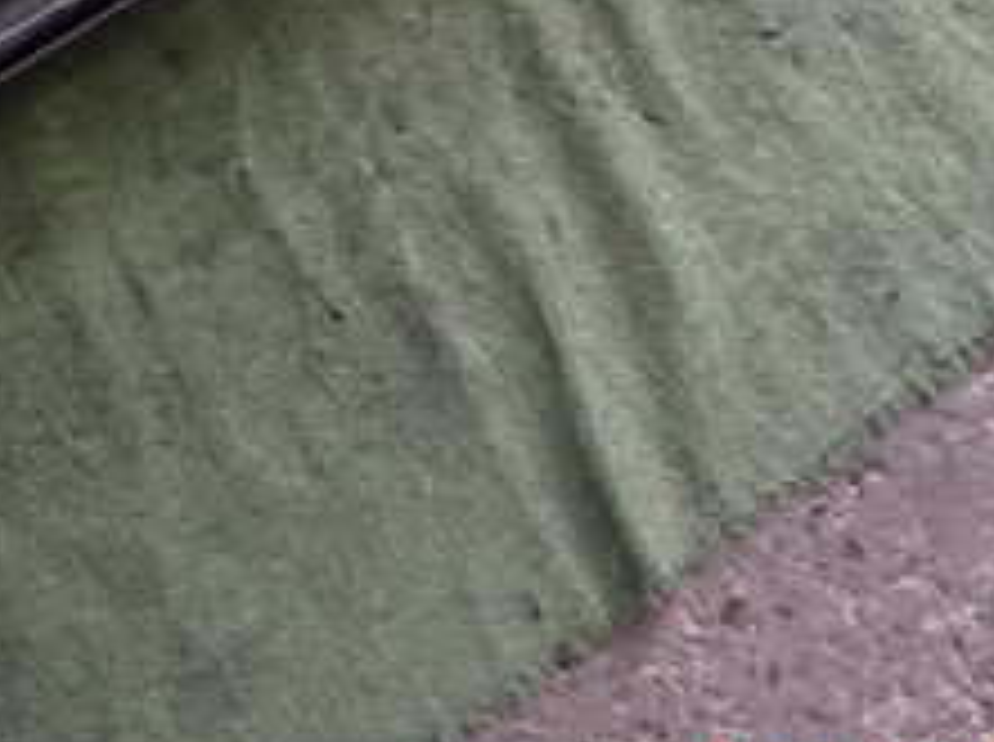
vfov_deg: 20.1
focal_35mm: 68
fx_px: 1949
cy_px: -162
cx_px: 378
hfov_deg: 28.5
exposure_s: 1/30
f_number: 2
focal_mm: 4.5
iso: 640
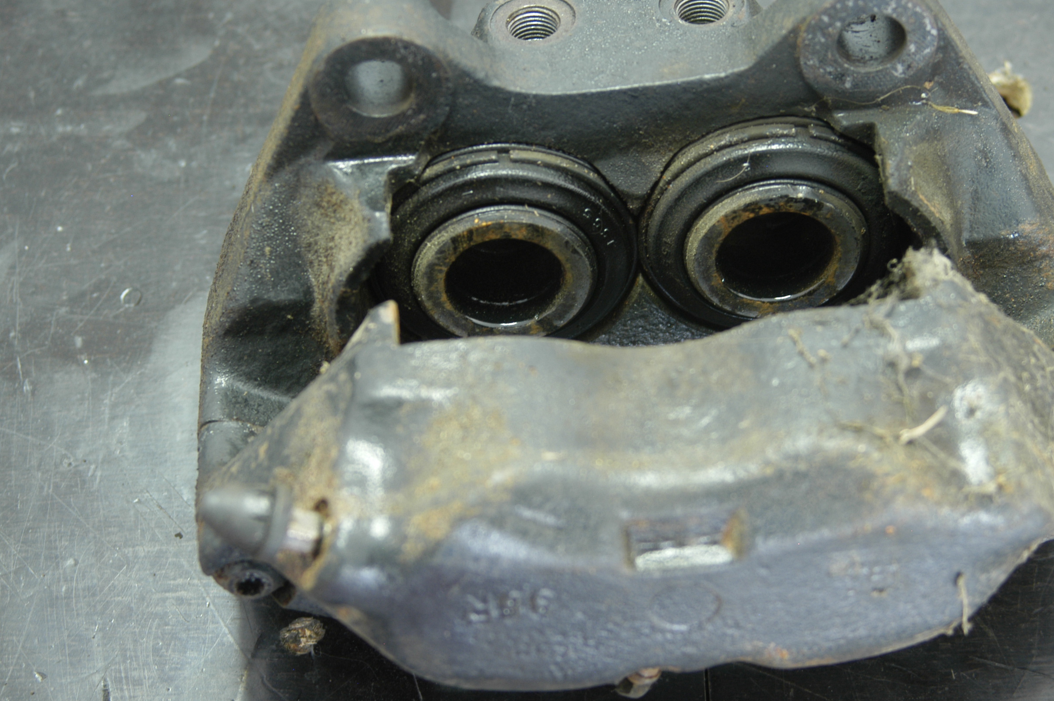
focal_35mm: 93
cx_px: 628
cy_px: 382
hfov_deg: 21.9
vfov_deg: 14.7
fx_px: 2720
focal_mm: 50
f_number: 4.8
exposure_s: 1/3
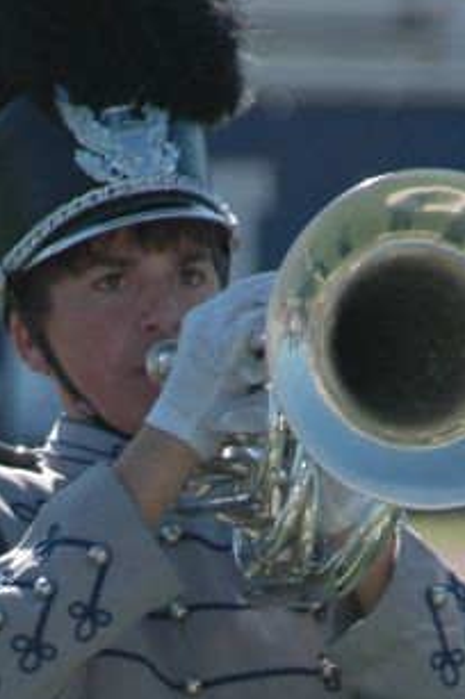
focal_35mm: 1000
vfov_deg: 2.1
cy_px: 867
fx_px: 19417
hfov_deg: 1.4
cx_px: 114
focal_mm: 200
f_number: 5.6
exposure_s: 1/500
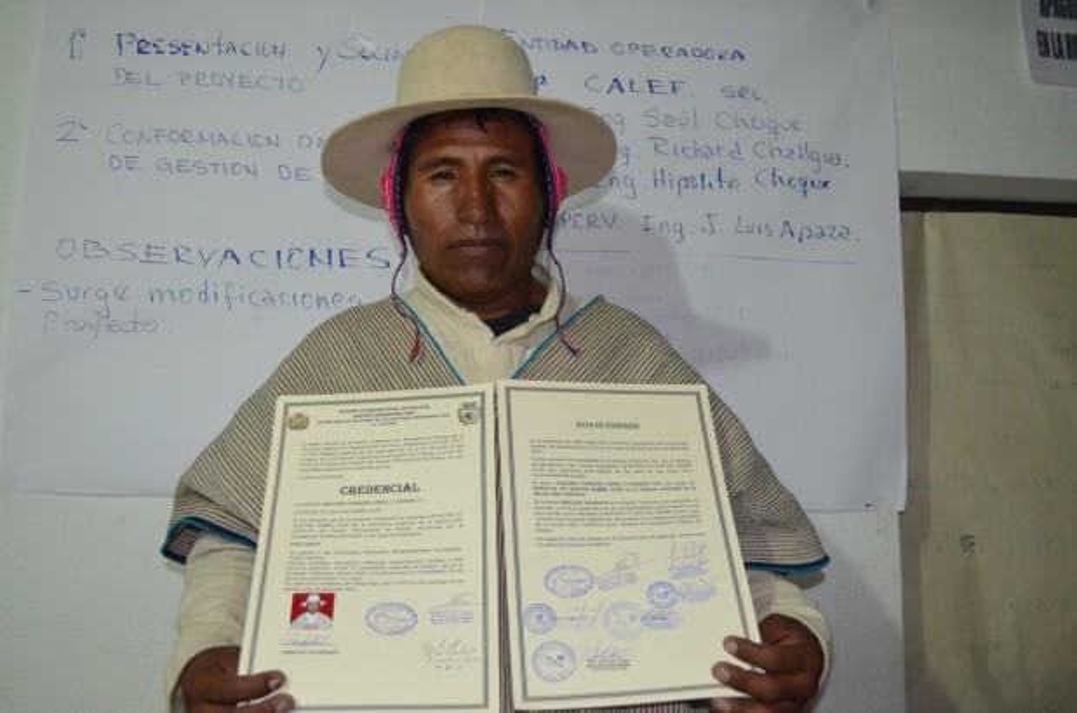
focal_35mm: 36
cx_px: 538
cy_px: 356
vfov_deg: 36.7
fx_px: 1075
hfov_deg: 53.2
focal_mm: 24
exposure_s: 1/60
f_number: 4
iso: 3200
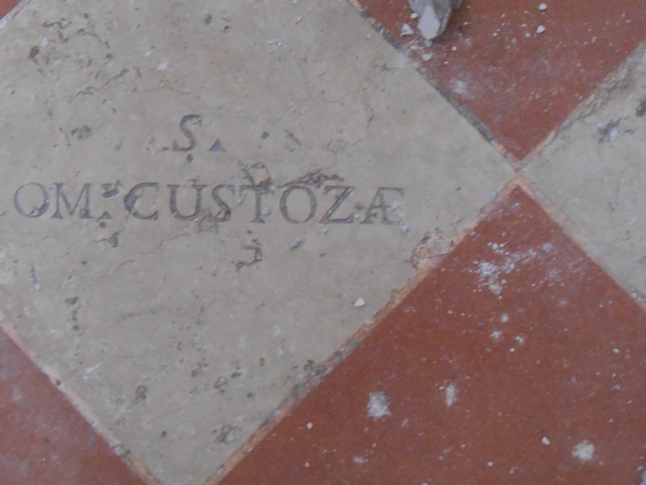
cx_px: 189
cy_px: 180
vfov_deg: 21.6
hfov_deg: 28.3
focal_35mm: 68
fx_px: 1269
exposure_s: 1/15
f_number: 4.5
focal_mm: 7.8
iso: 800
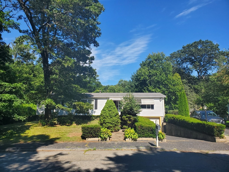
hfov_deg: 67.3
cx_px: 114
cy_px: 86
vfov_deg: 53.1
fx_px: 172
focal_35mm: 26
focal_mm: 4.3
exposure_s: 1/1082
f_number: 2.4
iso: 50
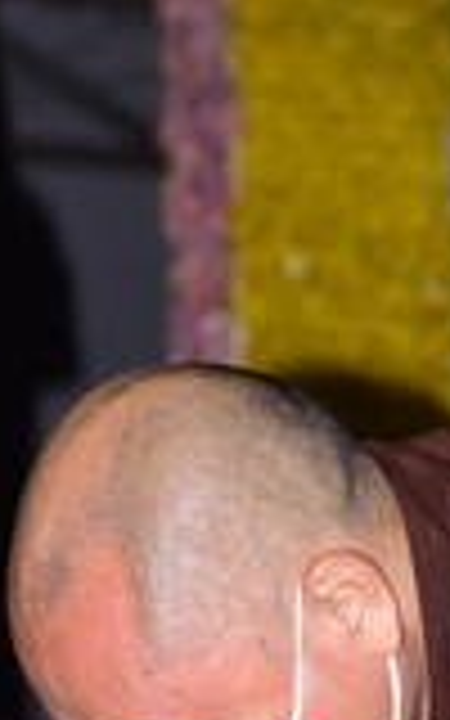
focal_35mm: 436
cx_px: 450
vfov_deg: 4.8
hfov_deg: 3.0
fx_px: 8555
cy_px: 1166
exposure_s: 1/160
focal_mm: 105
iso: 1250
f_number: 5.6
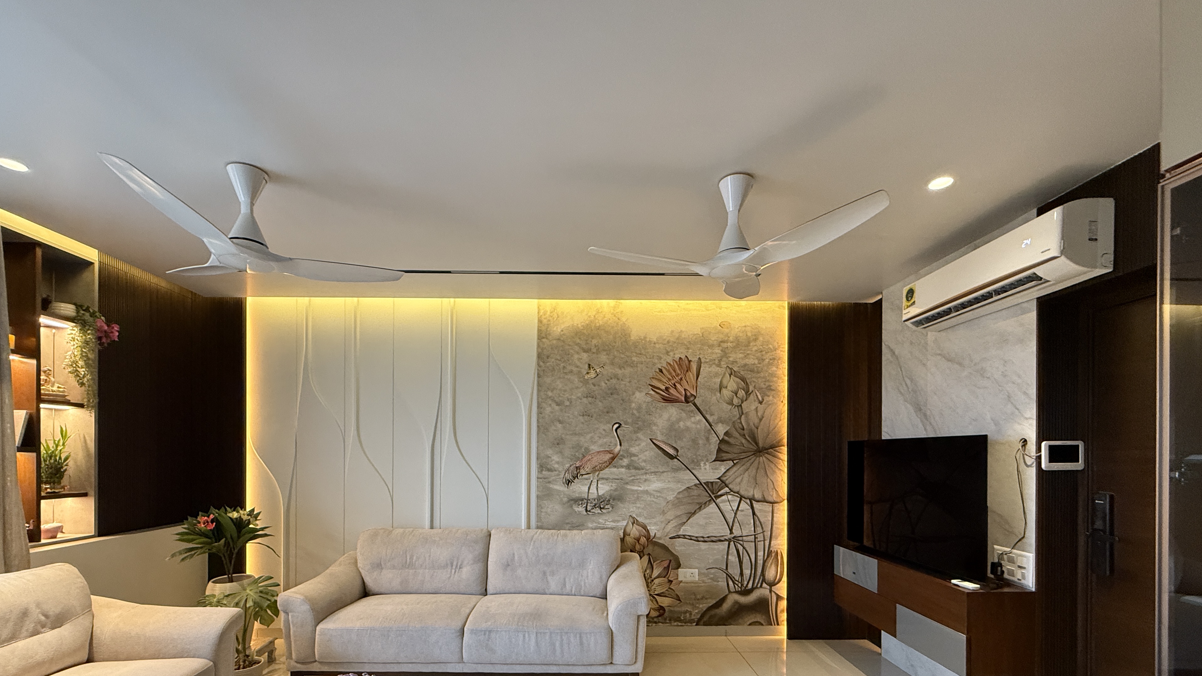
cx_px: 591
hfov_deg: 99.4
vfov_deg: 65.2
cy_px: 455
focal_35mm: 16
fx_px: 510
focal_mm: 2.22
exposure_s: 1/50
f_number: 2.2
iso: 400
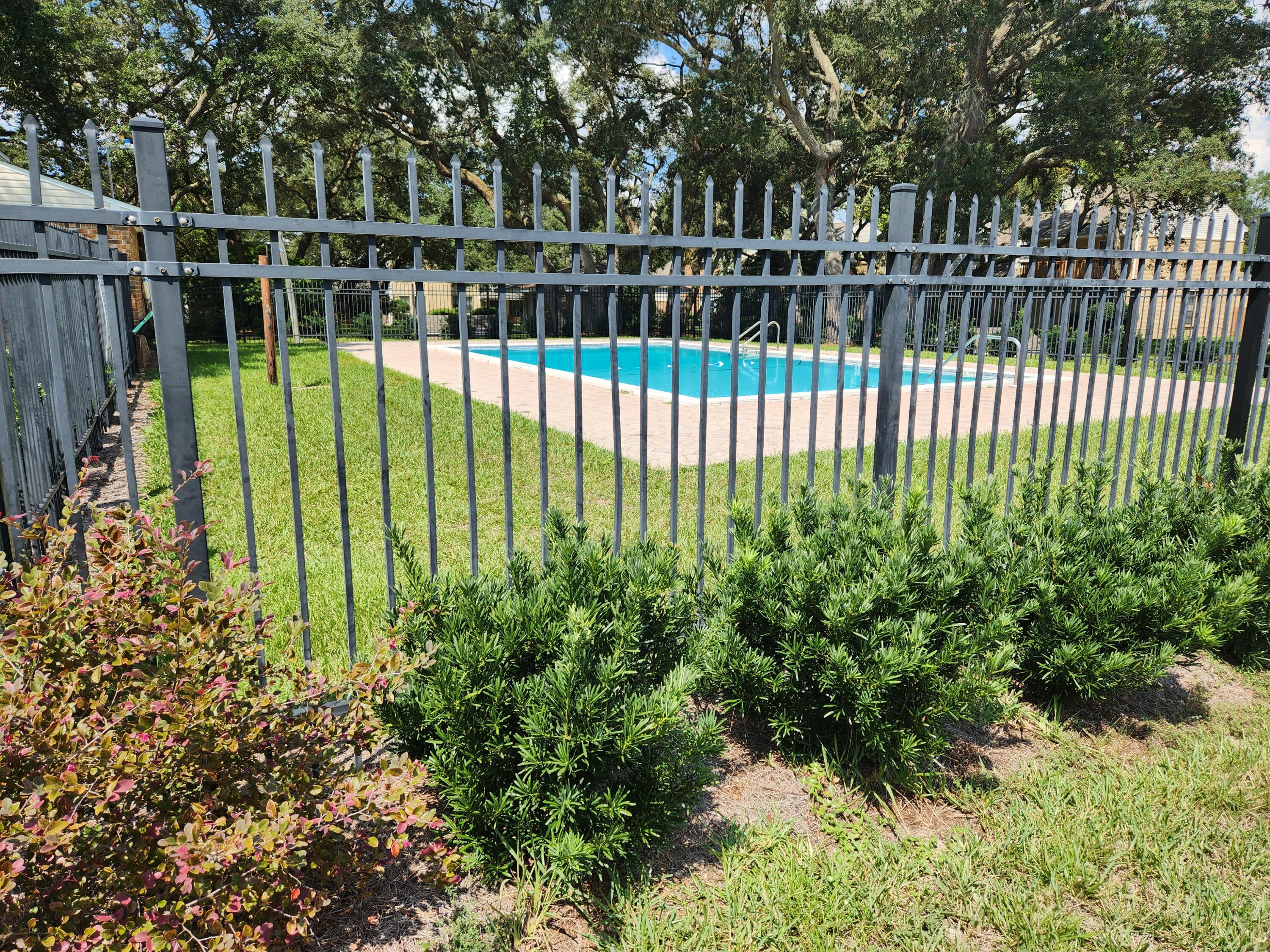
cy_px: 476
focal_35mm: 23
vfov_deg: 58.9
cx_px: 635
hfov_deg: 73.9
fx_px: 844
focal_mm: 5.4
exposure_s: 1/1019
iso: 20
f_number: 1.8
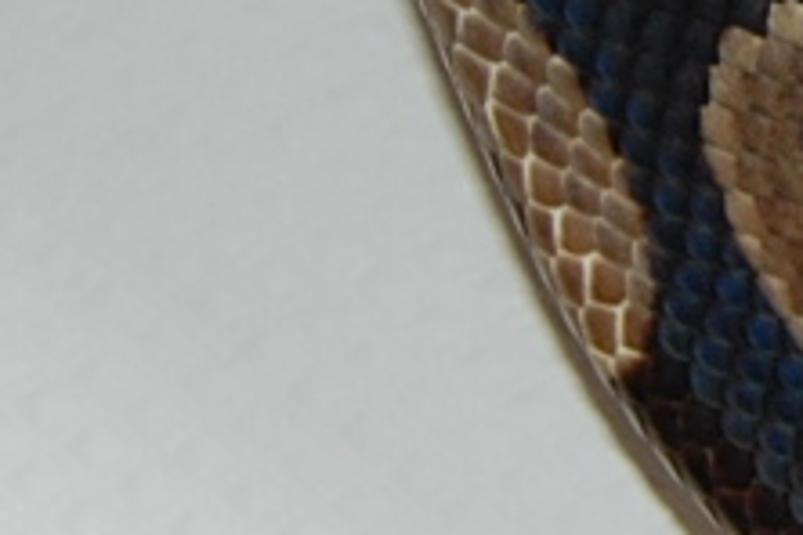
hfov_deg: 6.3
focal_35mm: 314
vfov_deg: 4.3
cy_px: -633
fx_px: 7012
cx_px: 1903
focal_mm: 31
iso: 400
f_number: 4.5
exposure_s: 1/60
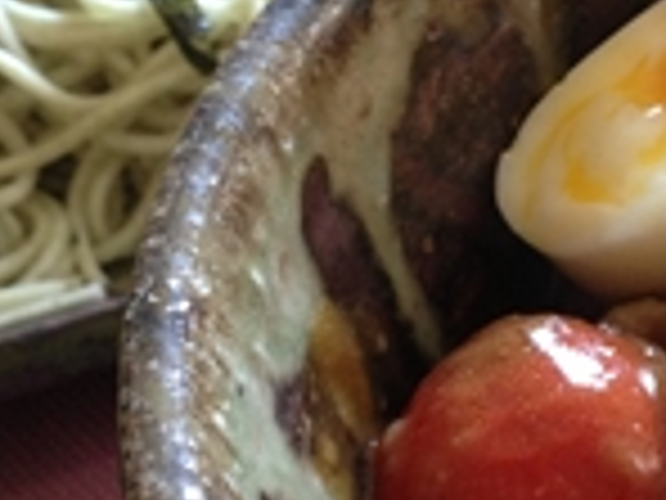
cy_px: 426
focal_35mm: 96
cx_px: 490
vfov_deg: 15.3
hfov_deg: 20.3
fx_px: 1847
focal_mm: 4.13
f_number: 2.4
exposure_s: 1/20
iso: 200
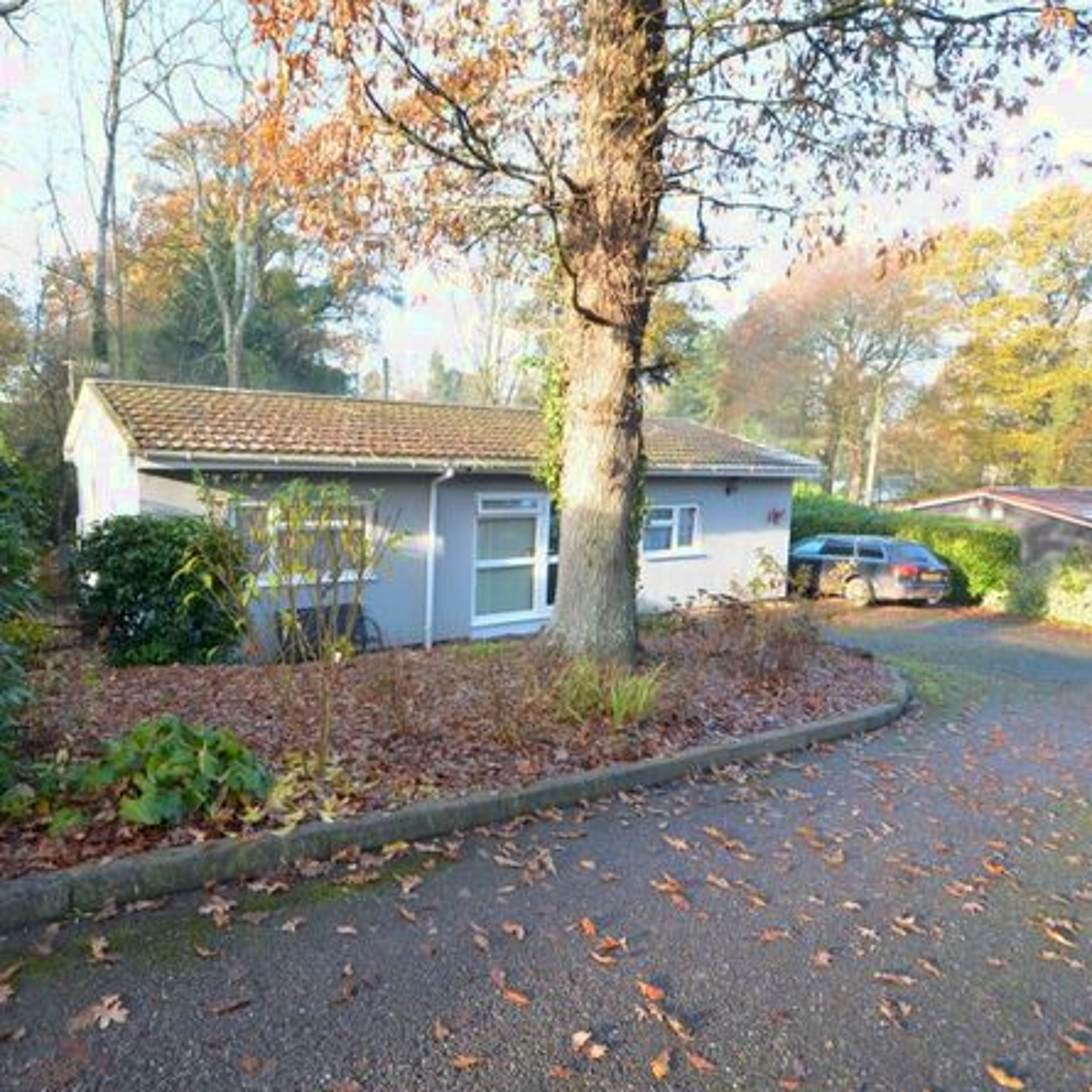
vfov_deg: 74.8
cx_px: 466
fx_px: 714
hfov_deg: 74.4
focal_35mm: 20
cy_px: 547
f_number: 5.6
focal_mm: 10
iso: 400
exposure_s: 1/125
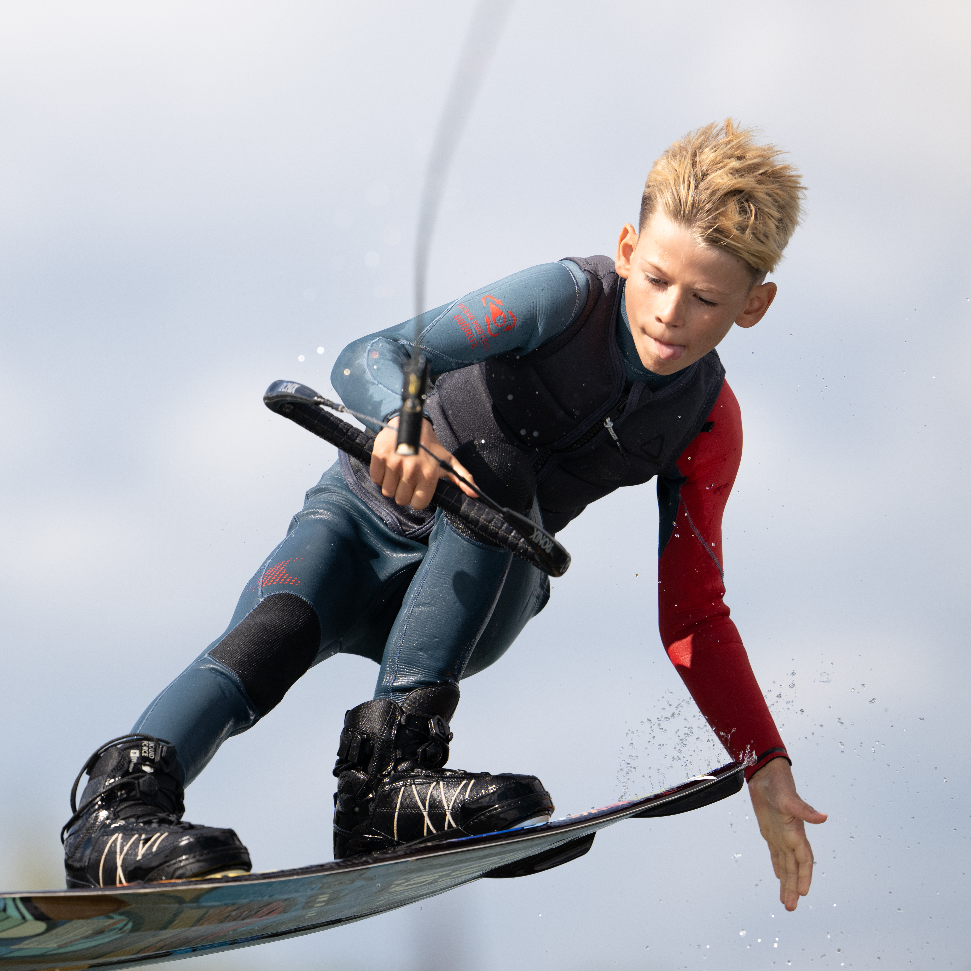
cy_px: 486
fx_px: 16217
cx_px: 315
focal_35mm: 511
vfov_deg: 3.4
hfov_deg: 3.4
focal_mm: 400
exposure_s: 1/3200
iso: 320
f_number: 4.5
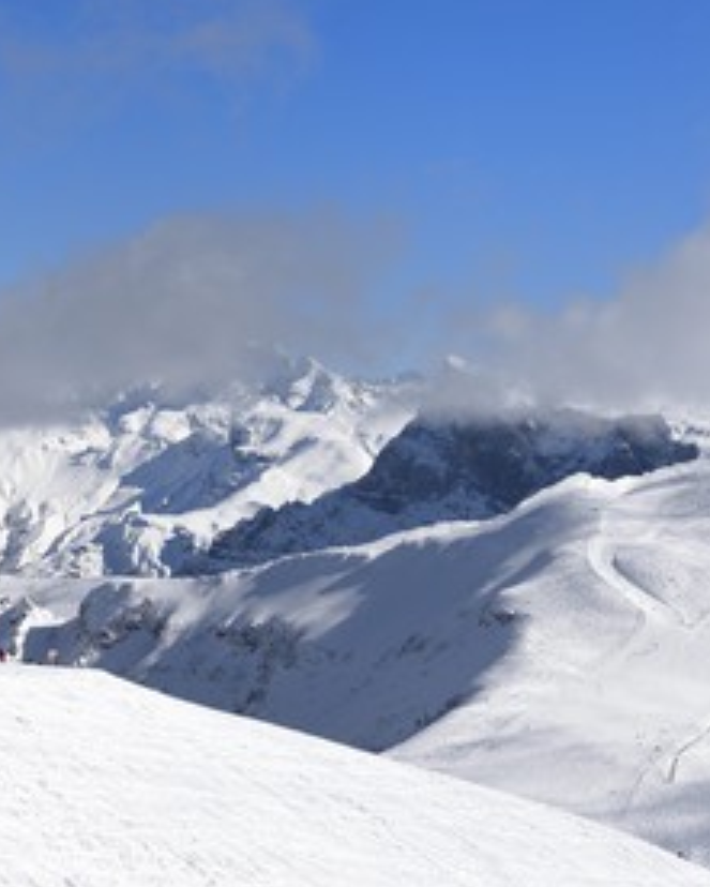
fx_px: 2625
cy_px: 444
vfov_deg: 19.2
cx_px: 125
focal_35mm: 100
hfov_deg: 15.3
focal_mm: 70
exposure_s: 1/400
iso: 200
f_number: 18
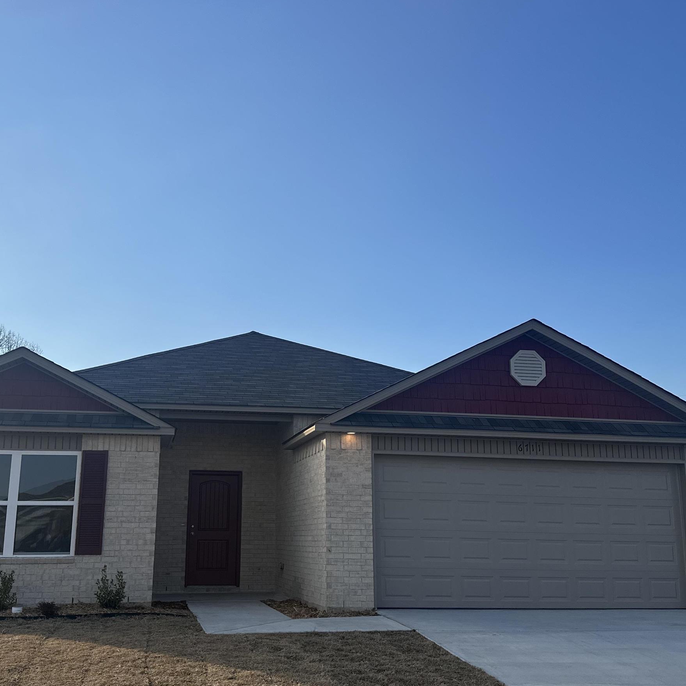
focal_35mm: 37
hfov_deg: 44.7
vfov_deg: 44.9
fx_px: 830
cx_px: 281
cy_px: 351
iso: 80
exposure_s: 1/6211
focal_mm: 6.86
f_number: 1.78
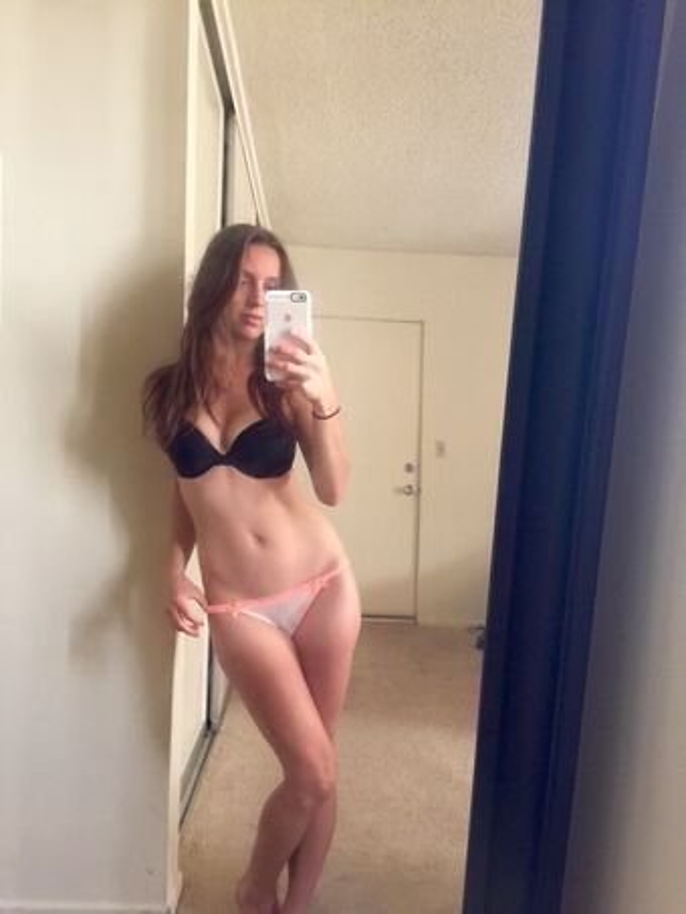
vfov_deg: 61.6
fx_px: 766
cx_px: 343
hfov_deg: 48.2
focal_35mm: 29
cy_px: 457
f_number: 2.2
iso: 125
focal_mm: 4.15
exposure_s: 1/10
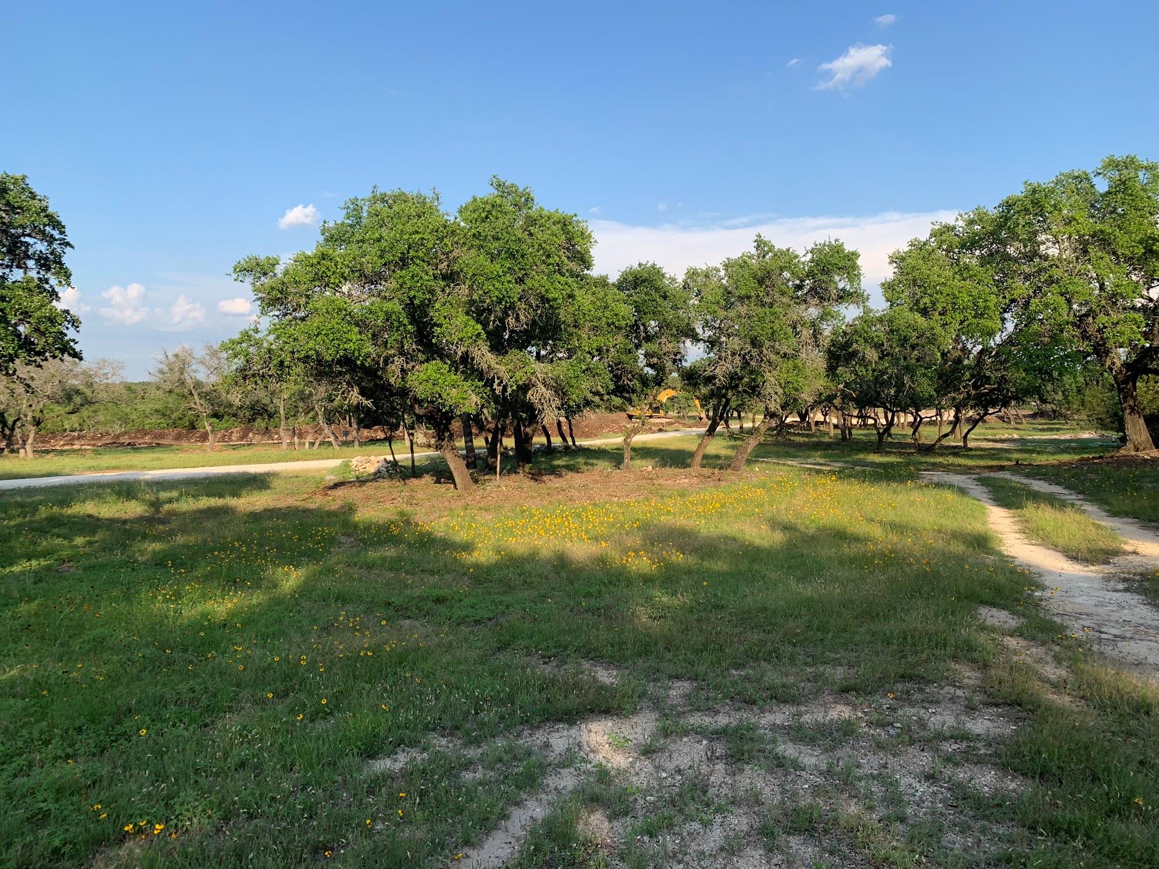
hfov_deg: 67.3
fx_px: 871
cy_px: 434
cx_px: 580
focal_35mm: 26
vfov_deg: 53.1
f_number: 1.8
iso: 25
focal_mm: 4.25
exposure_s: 1/1136
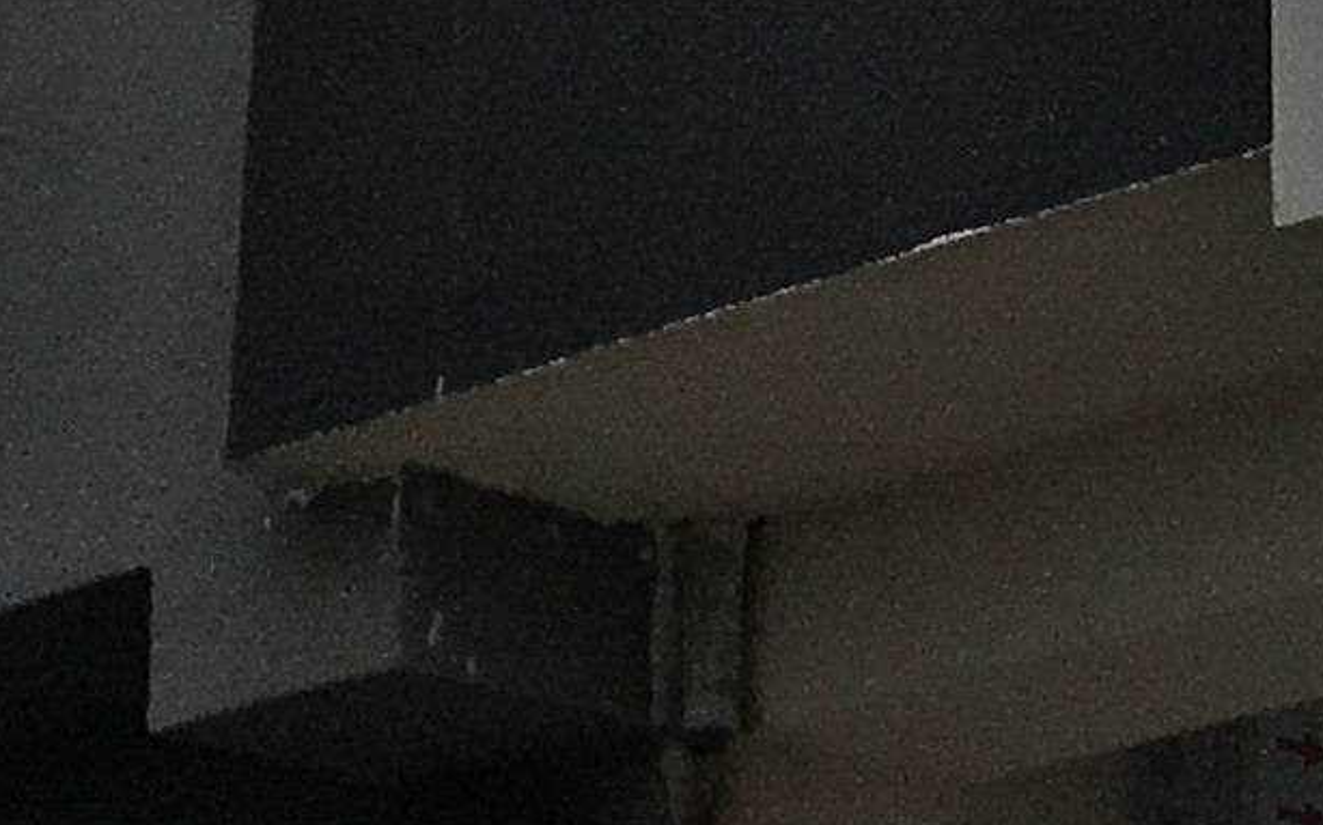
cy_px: -2029
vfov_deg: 5.8
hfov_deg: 10.2
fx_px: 7279
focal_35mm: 202
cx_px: 1612
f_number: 2.2
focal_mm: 4.15
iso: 25
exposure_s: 1/1451
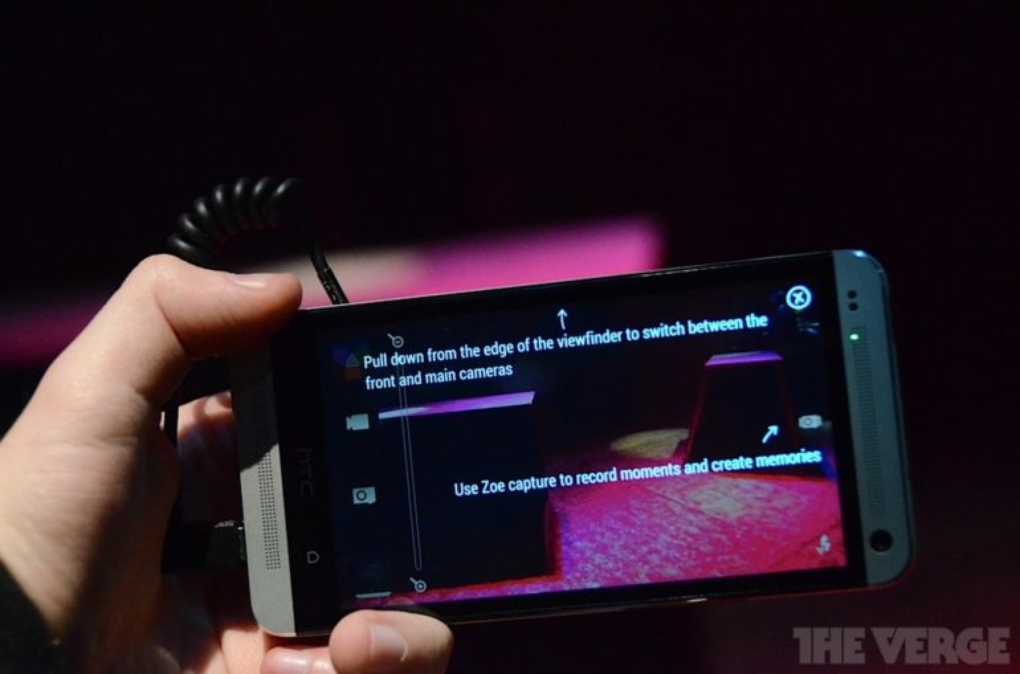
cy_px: 337
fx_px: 2119
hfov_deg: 27.1
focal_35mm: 75
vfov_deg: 18.1
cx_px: 510
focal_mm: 50
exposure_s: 1/320
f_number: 4.8
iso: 6400
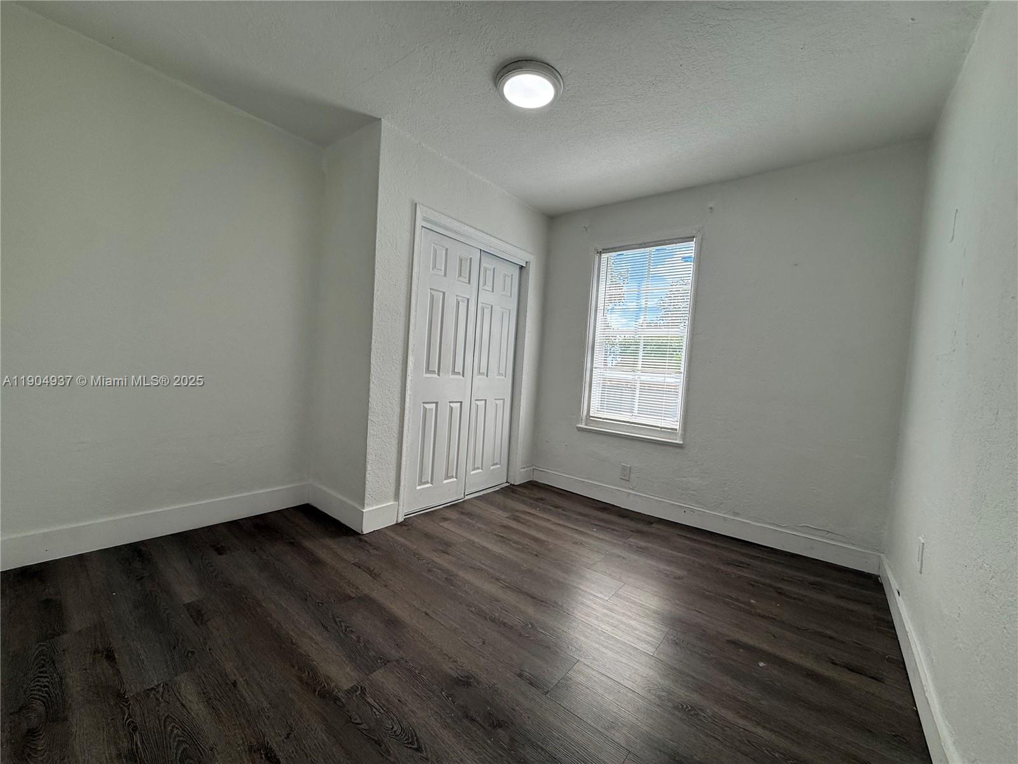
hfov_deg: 102.1
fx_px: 412
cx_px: 509
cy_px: 382
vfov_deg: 85.7
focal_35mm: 14
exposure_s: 1/224
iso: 64
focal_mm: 2.22
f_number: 2.2
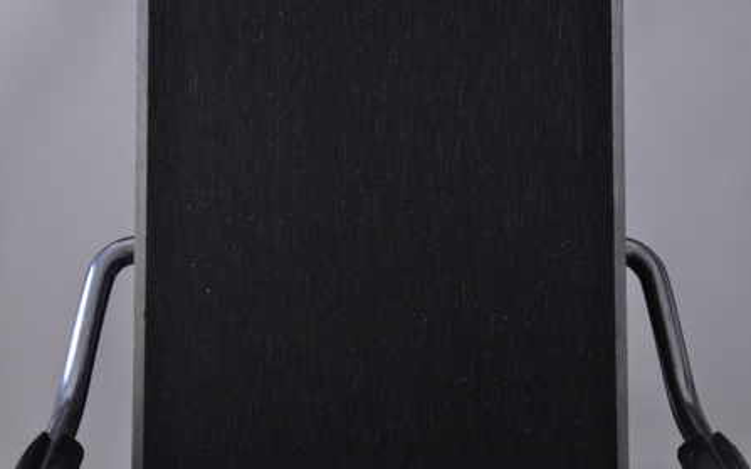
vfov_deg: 8.1
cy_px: 236
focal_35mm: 162
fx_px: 3304
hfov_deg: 13.0
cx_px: 375
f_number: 11
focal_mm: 105
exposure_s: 1/125
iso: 3200
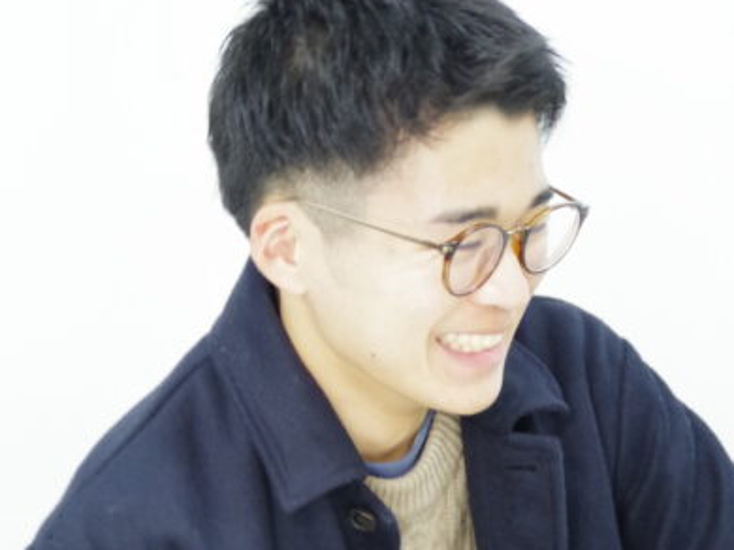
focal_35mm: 161
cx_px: 366
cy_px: 377
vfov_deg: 9.2
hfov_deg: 12.3
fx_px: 3412
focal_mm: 73
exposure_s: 1/13
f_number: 5.6
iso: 1600
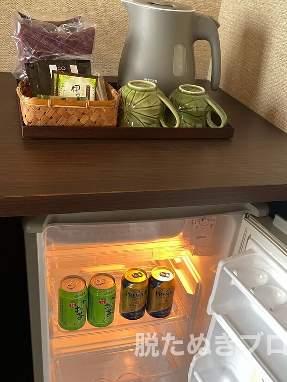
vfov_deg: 48.4
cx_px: 141
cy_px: 246
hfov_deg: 37.7
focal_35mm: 38
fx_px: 420
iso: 250
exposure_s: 1/50
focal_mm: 4.2
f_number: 1.6
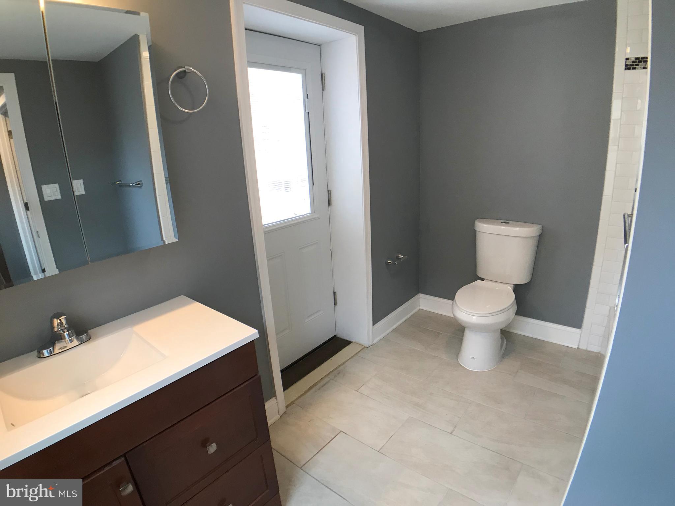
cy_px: 253
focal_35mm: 28
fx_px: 546
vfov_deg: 49.7
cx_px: 338
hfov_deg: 63.4
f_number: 1.8
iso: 25
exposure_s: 1/30
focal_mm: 3.99
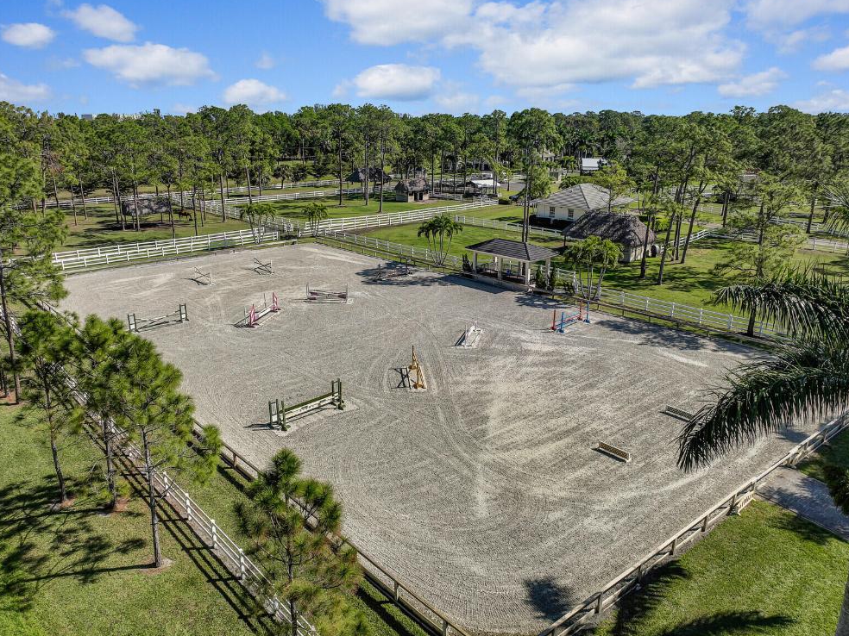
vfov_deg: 54.9
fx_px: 613
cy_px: 306
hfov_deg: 69.4
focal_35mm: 25
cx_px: 410
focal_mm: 12.3
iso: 100
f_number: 2.8
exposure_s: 1/500
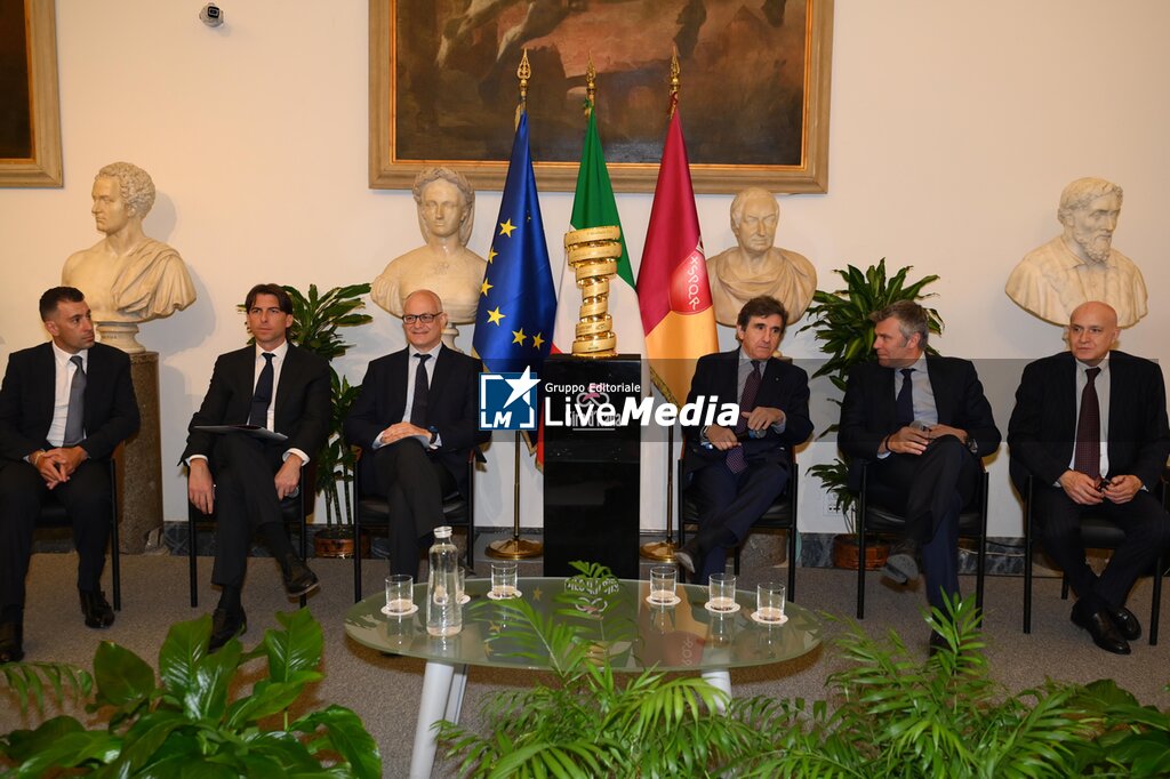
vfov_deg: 43.6
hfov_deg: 61.9
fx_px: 975
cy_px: 390
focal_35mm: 30
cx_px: 585
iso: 1600
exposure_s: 1/320
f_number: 3.5
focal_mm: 30
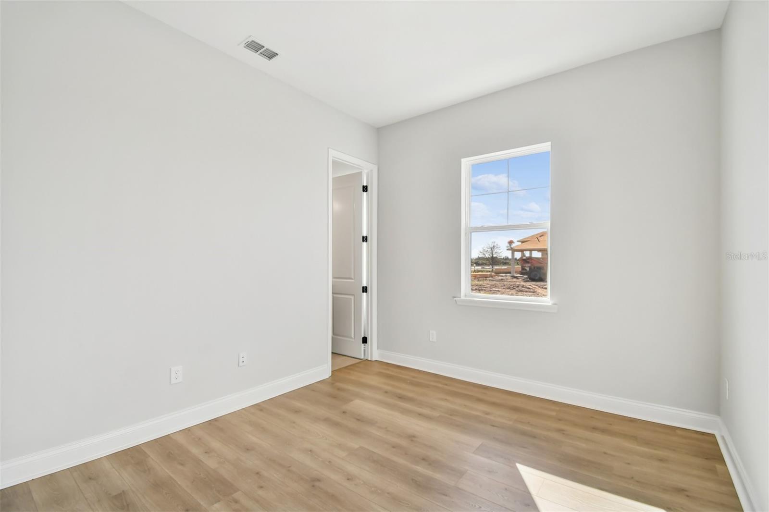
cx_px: 384
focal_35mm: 15
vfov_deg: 77.3
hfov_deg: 100.4
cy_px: 256
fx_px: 320
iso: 100
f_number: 6.3
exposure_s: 1/125
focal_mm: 10
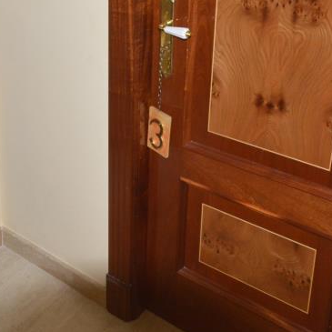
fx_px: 543
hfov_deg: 33.8
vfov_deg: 32.5
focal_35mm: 50
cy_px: 40
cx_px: 118
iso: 800
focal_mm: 14
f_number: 4.8
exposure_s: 1/60
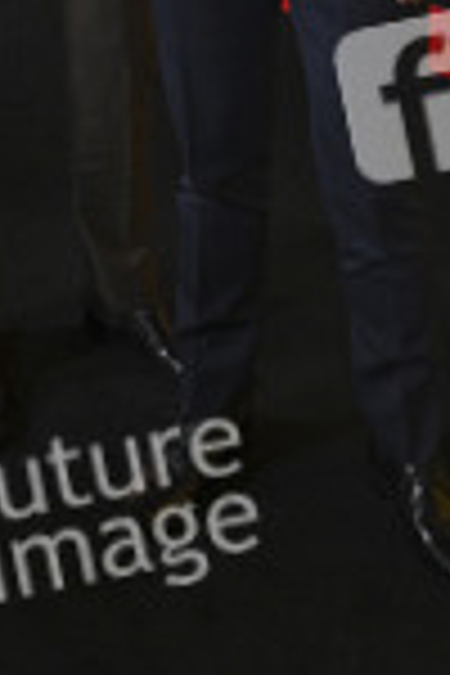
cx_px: 158
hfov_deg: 17.0
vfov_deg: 23.1
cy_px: -148
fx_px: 1500
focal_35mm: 80
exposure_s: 1/250
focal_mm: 30
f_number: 5.6
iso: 2000
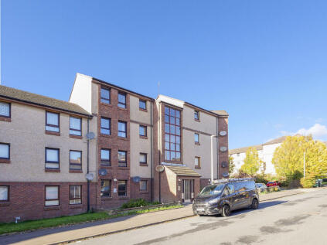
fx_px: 151
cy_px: 122
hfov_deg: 94.5
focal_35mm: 16
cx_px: 164
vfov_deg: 78.1
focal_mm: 8
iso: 200
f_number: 4.5
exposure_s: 1/160
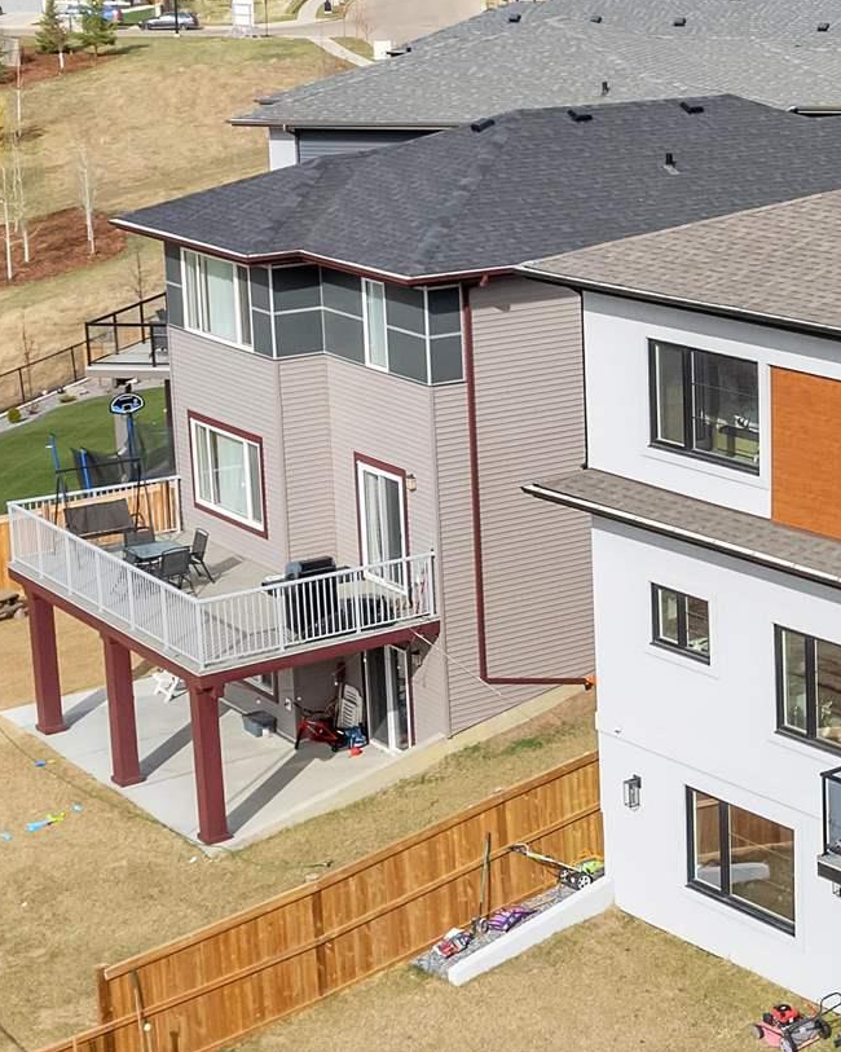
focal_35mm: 78
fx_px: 2428
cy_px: 343
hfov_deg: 18.3
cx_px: 1101
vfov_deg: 24.3
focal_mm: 8.38
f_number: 2.8
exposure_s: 1/2500
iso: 110
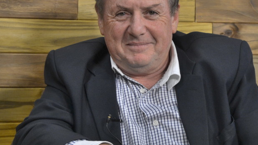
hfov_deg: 17.8
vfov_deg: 10.1
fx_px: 821
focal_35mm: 120
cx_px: 174
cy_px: 75
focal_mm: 46
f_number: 5.3
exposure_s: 1/50
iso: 400
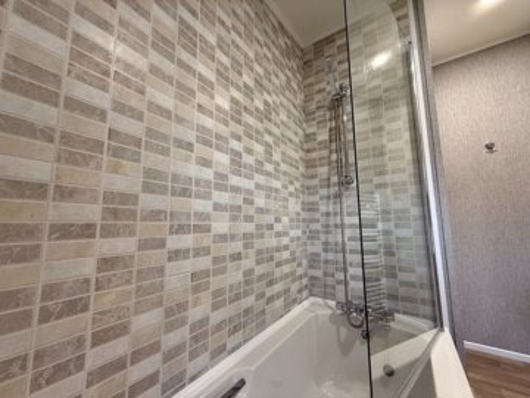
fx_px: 214
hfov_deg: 102.1
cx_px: 265
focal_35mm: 14
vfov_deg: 85.7
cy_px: 199
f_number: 2.2
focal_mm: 2.22
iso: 200
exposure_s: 1/100
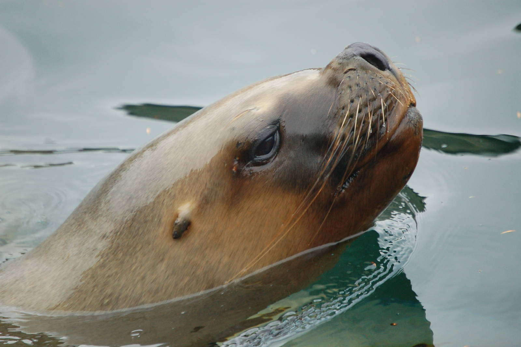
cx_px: 260
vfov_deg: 4.6
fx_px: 4338
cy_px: 174
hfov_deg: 6.9
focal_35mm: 300
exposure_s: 1/500
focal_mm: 200
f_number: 5.6
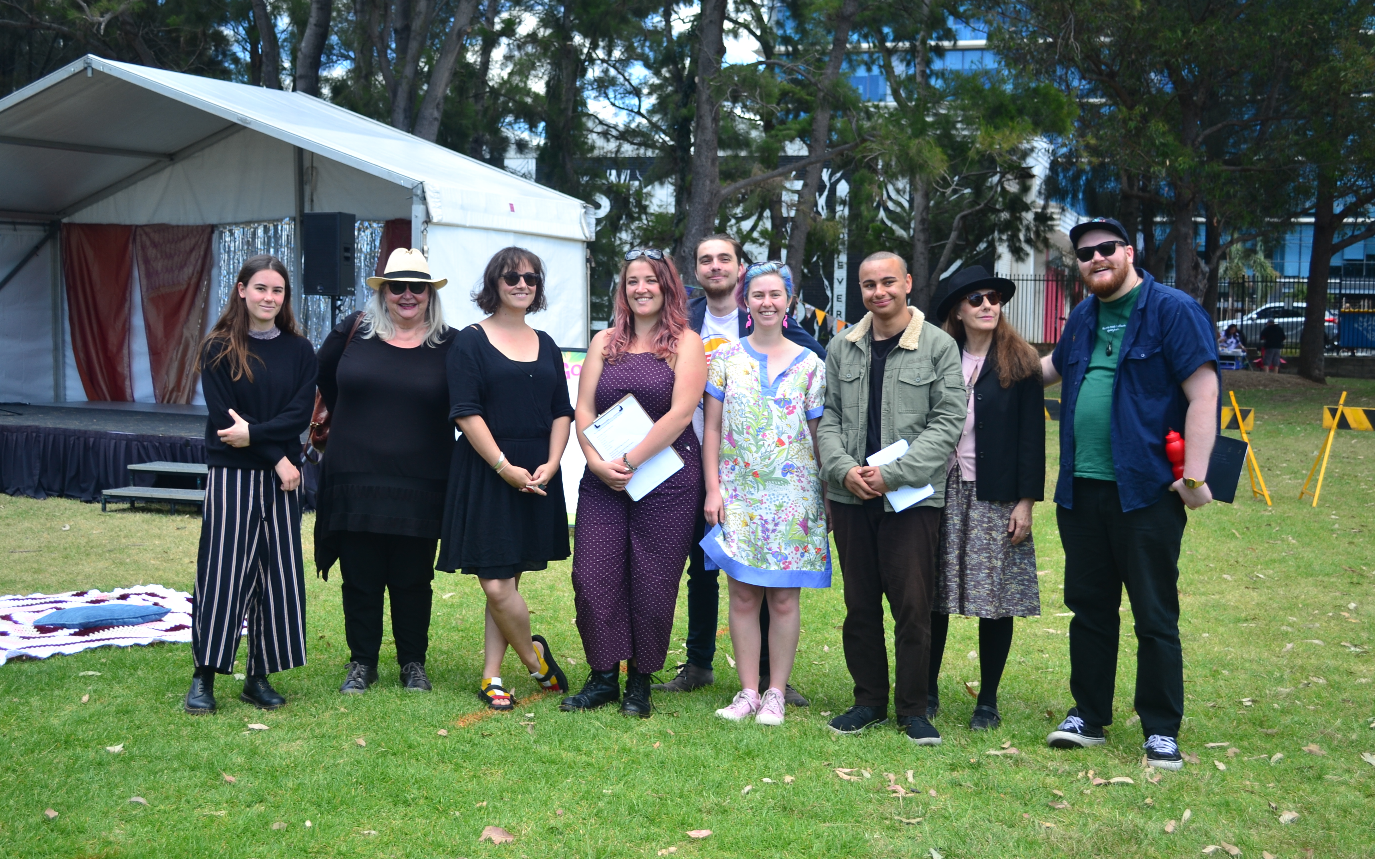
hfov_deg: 44.8
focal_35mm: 45
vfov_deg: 28.9
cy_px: 410
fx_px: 1668
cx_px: 688
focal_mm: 29
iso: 100
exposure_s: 1/40
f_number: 4.5
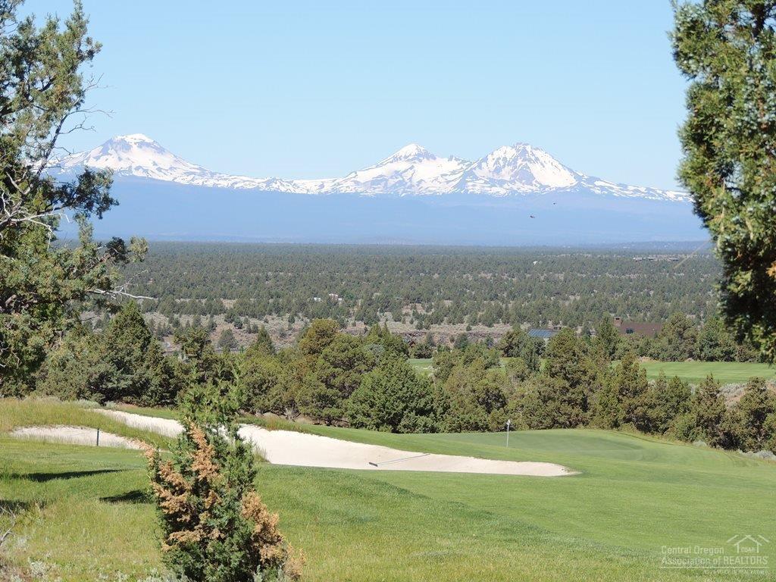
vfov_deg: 10.2
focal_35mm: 145
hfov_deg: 13.6
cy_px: 291
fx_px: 3251
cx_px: 388
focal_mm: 25.8
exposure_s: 1/640
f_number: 4.4
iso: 100
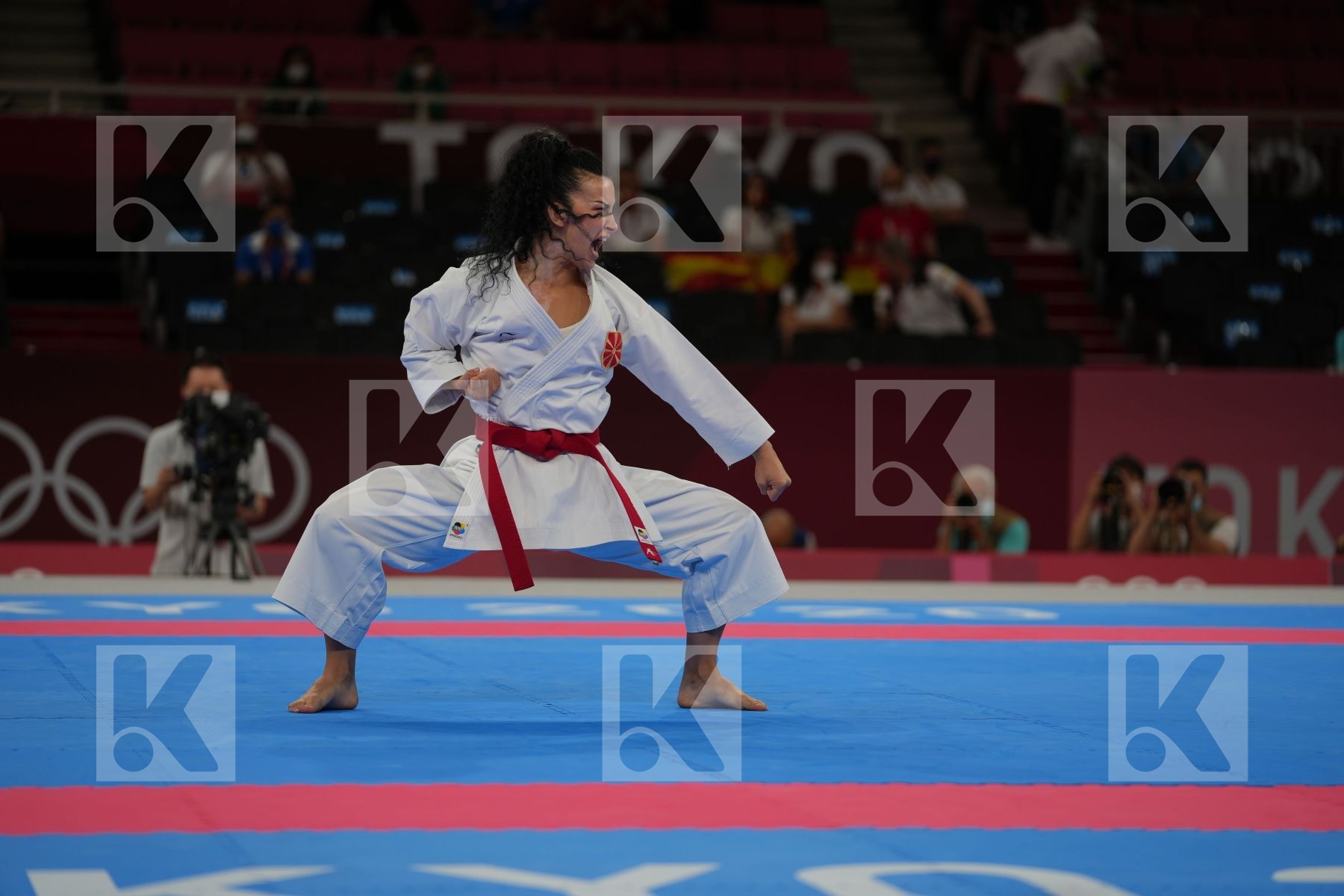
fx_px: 5226
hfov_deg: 14.7
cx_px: 672
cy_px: 448
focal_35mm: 140
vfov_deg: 9.8
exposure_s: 1/500
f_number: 2.8
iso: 160
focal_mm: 140
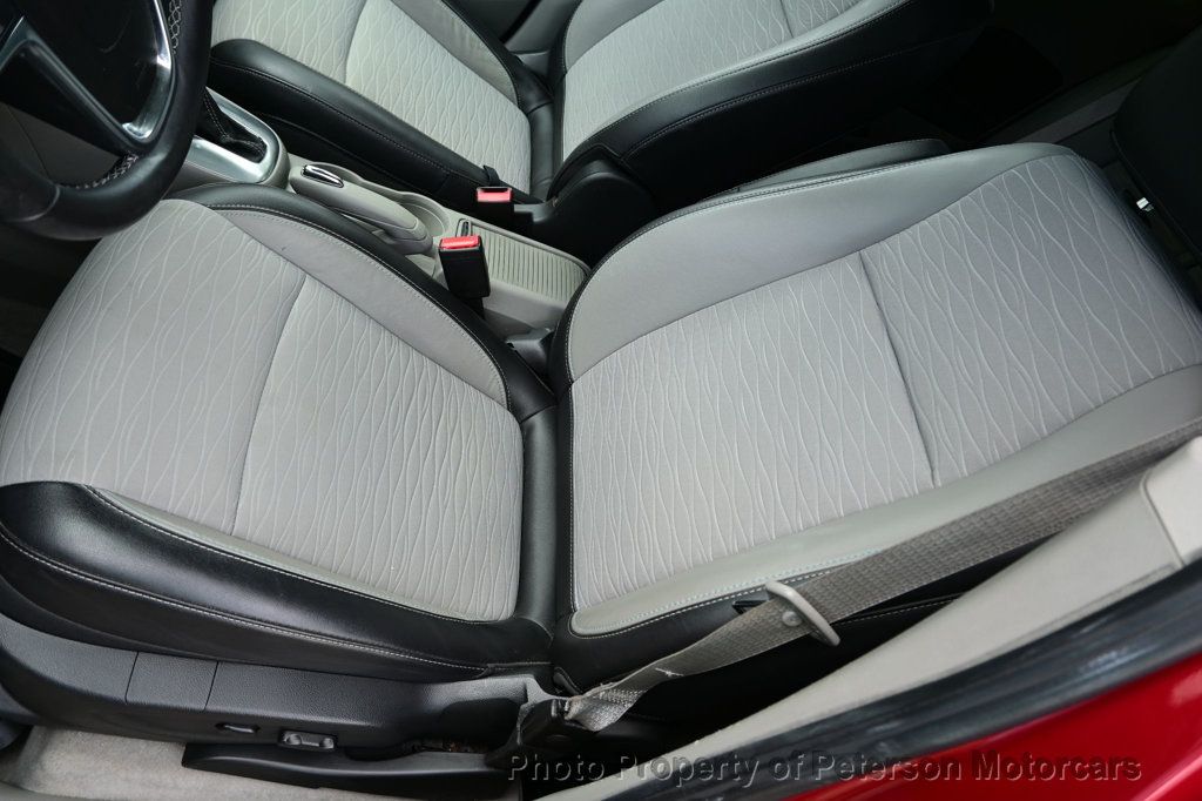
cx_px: 601
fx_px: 801
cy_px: 400
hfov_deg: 73.8
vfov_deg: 53.1
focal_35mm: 24
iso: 100
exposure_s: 1/60
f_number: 4
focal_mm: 16
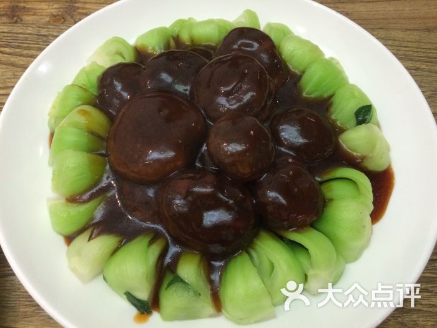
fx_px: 366
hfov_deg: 61.7
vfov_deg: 48.2
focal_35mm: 29
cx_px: 218
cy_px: 164
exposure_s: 1/33
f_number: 2.2
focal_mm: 4.15
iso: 320
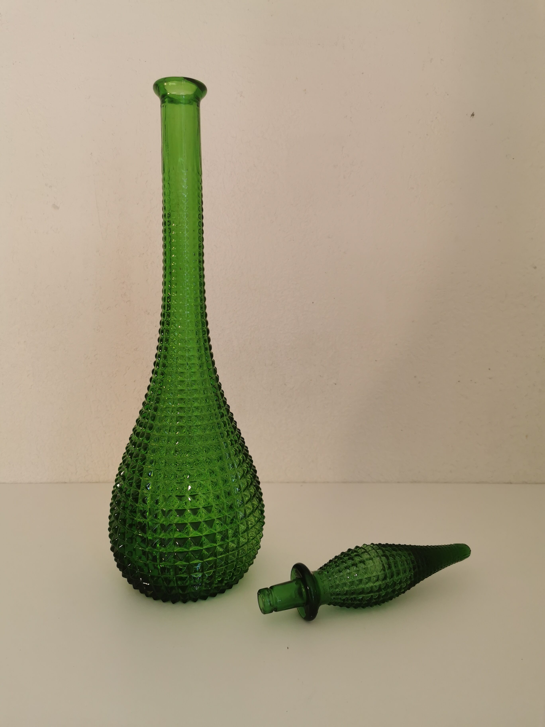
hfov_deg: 51.4
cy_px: 364
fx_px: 567
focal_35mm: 27
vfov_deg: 65.3
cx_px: 272
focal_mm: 5.56
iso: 50
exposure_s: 1/116
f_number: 1.6
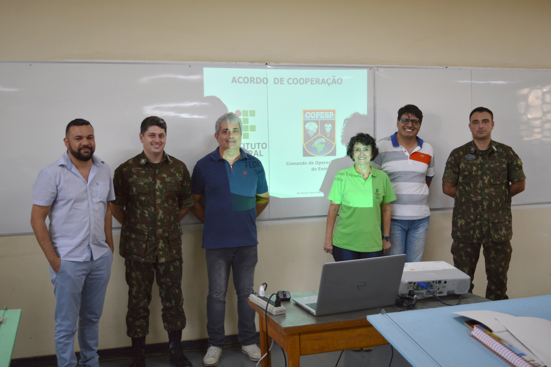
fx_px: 619
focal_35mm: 40
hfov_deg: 48.0
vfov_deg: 33.0
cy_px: 184
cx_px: 276
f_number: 4
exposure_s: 1/125
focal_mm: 27
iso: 200
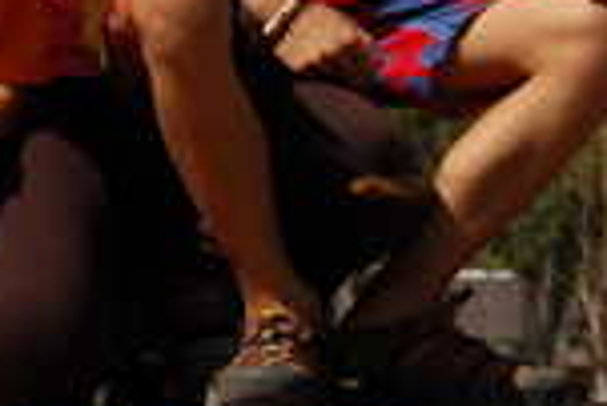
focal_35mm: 437
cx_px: 48
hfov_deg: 4.7
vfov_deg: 3.1
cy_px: -185
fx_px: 7375
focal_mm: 80
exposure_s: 1/400
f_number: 10
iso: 200
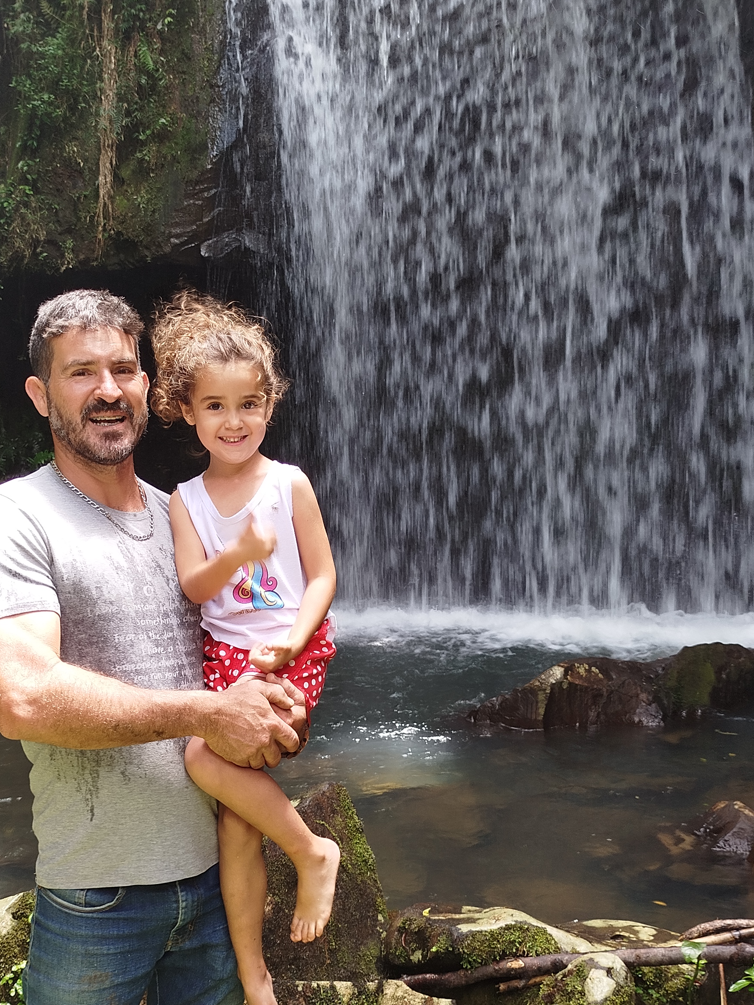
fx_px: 1191
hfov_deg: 35.1
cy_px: 509
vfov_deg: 45.8
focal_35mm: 41
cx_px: 336
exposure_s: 1/60
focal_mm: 5.31
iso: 64
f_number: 1.7
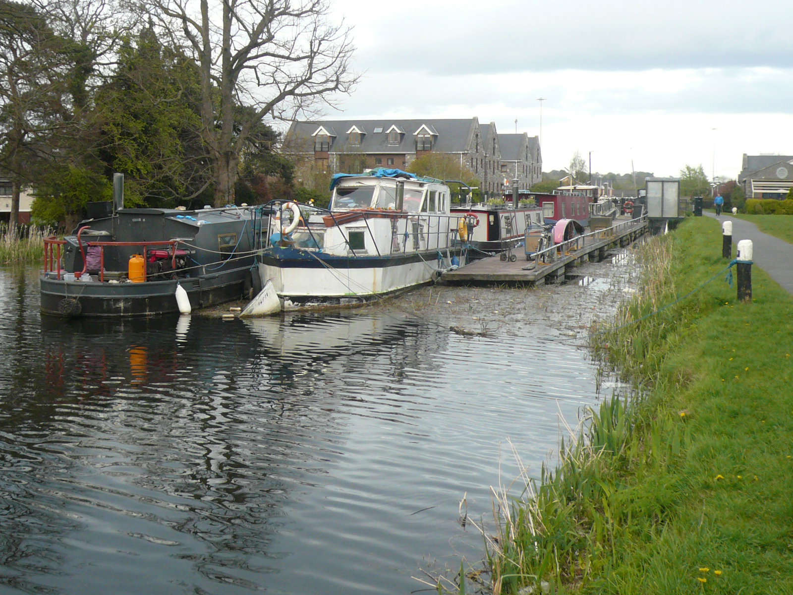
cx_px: 396
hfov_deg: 39.7
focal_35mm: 48
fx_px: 1100
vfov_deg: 30.3
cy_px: 298
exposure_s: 1/160
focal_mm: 5.2
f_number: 2.9
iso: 100
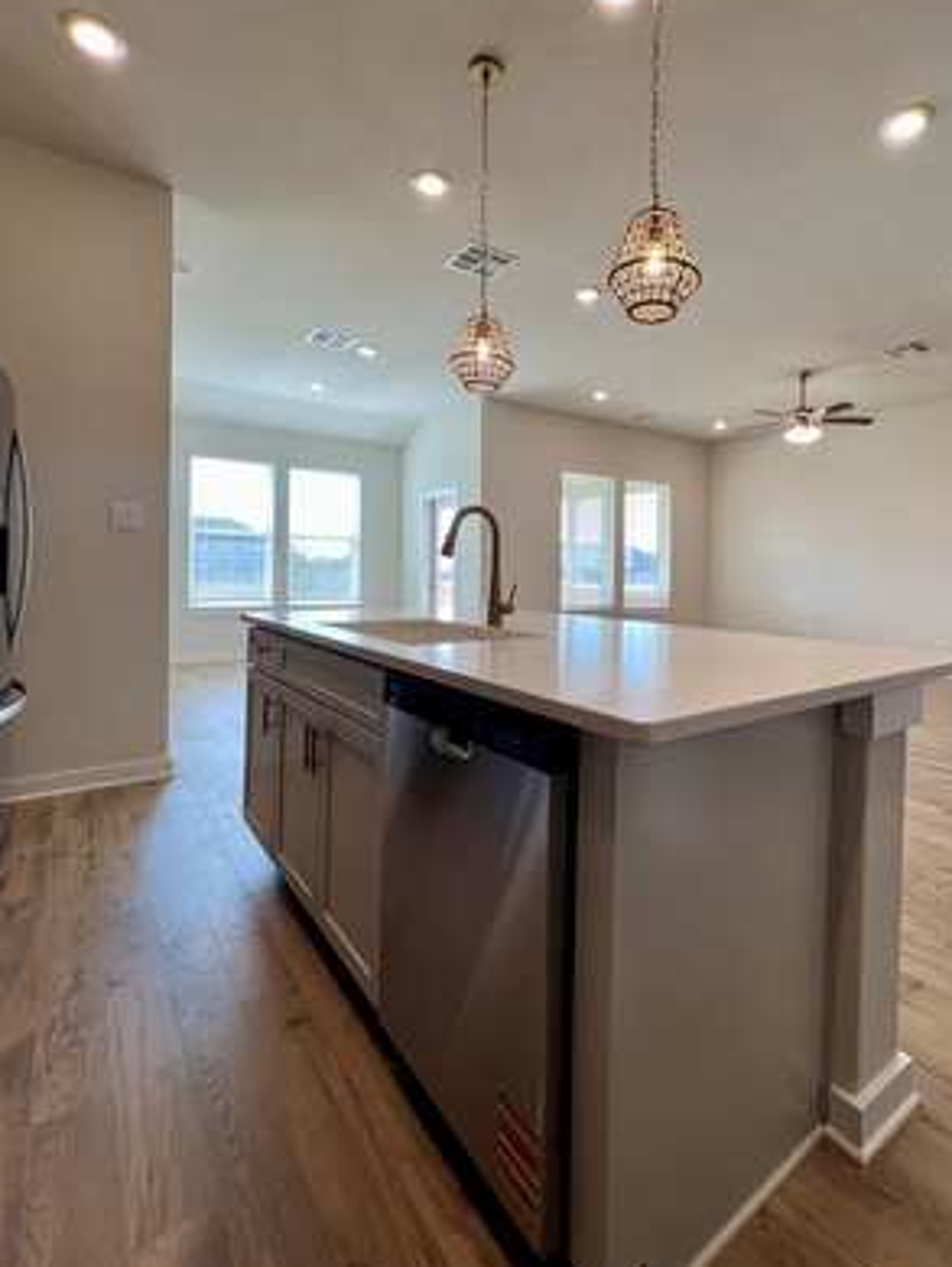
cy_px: 585
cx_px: 559
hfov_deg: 77.5
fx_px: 586
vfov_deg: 94.3
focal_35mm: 16
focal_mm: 1.57
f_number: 1.8
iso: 100
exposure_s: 1/120
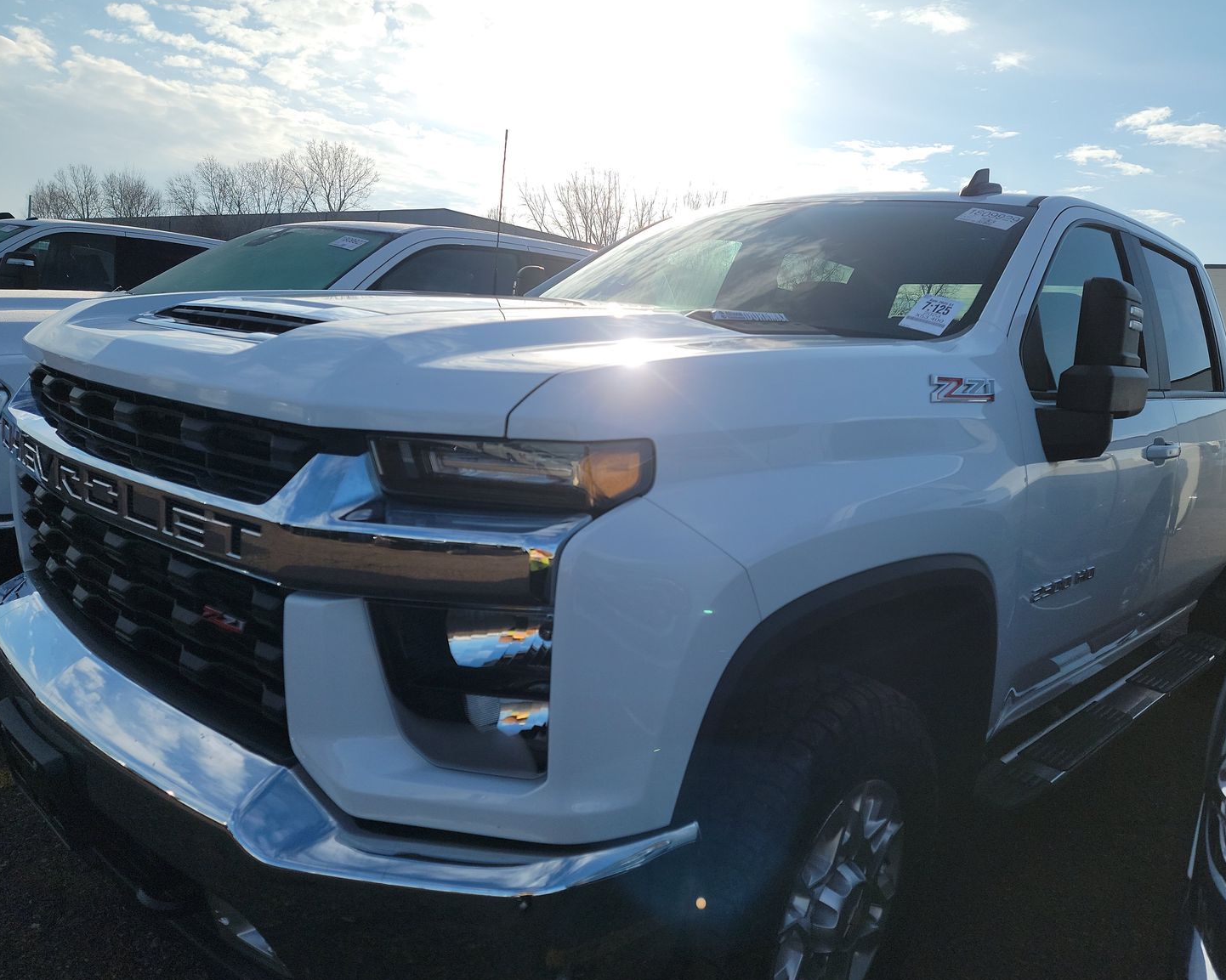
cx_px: 648
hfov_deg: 66.0
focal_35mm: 26
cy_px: 481
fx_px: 943
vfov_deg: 54.9
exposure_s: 1/1516
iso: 50
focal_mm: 6.7
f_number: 1.8
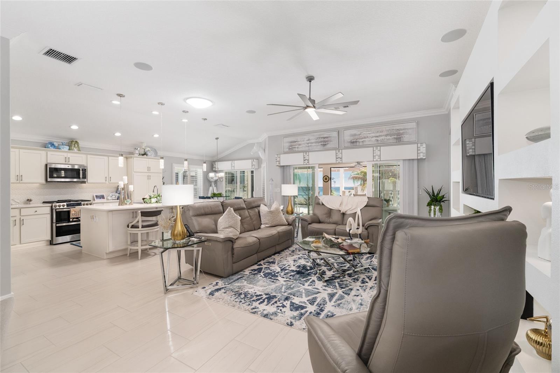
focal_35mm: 15
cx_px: 280
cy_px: 186
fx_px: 233
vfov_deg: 77.3
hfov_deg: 100.4
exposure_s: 1/30
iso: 500
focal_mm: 15
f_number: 8
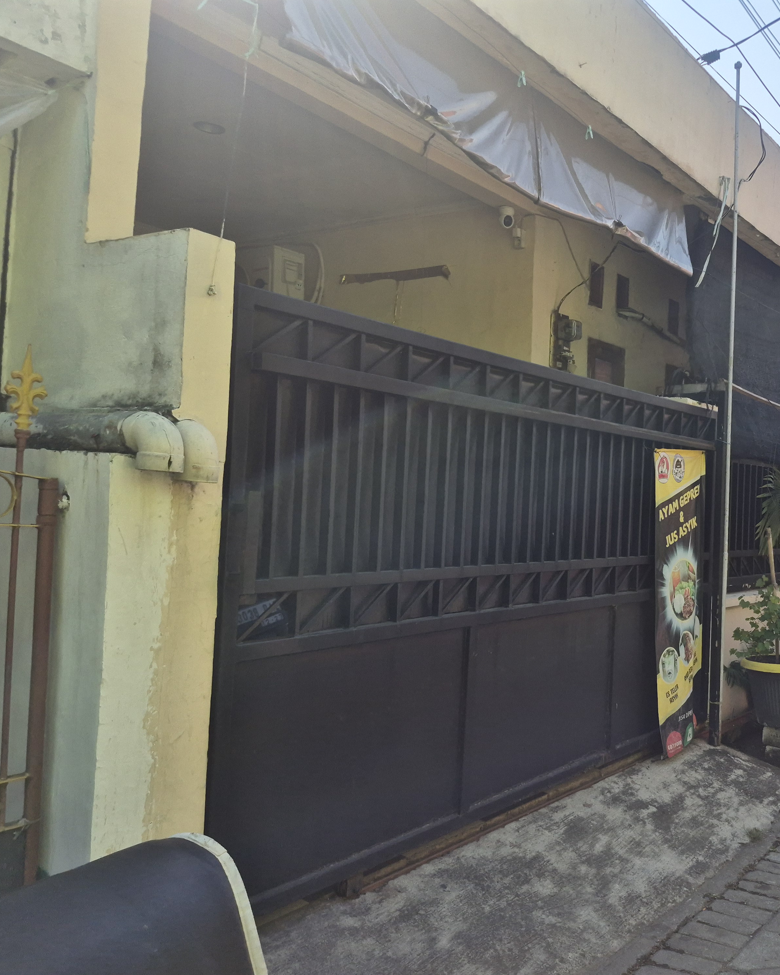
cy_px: 487
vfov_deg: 58.8
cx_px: 574
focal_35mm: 30
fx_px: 866
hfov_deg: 46.9
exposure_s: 1/1028
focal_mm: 5.4
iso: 25
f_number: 1.8
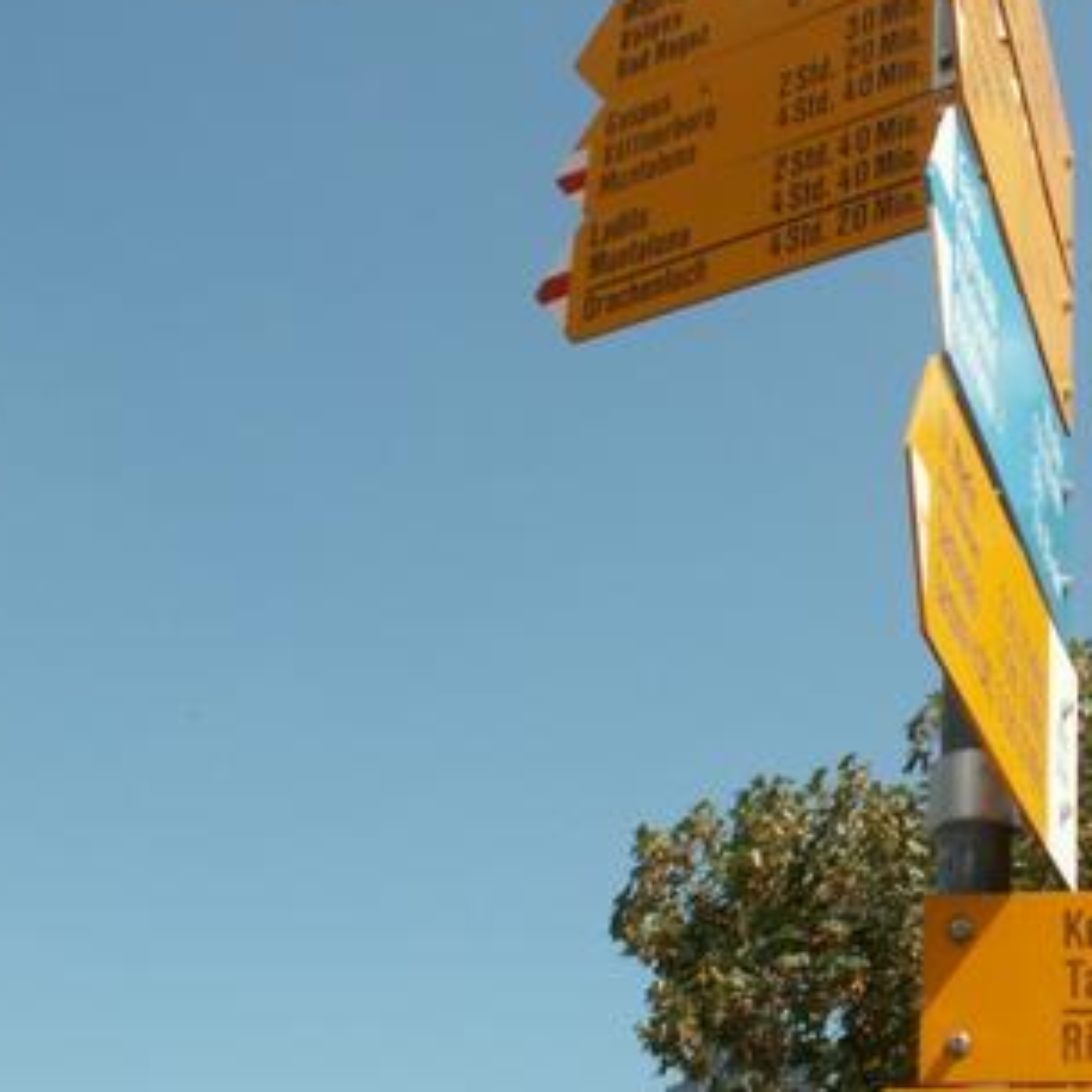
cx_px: 1096
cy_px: 580
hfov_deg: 25.2
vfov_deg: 26.5
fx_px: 2320
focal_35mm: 65
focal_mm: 5.86
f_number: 6.3
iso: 50
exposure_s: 1/200
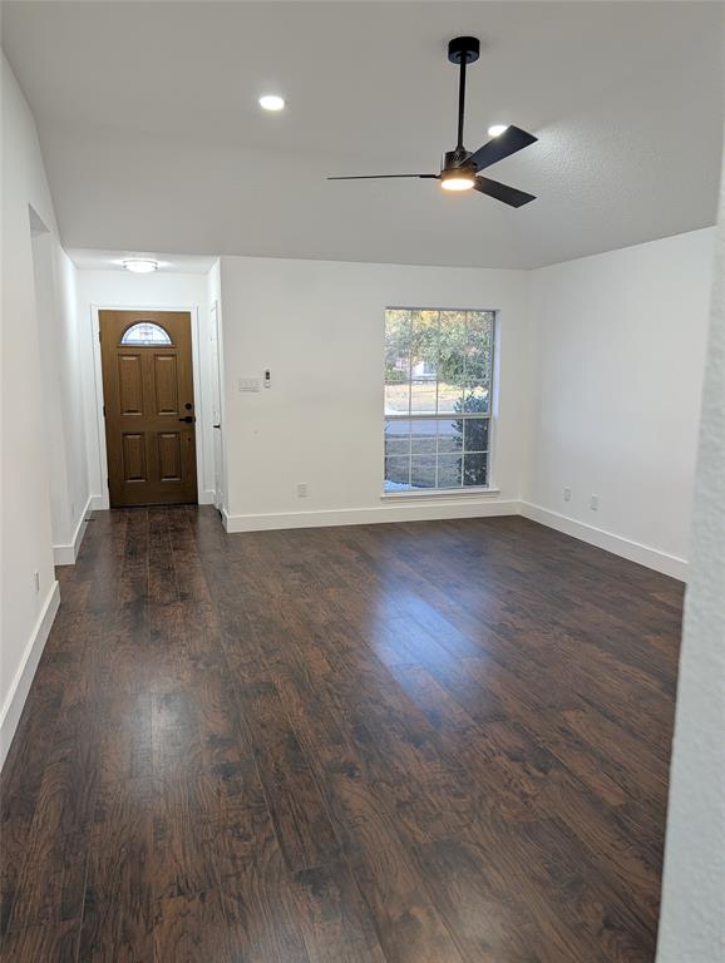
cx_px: 362
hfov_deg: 56.9
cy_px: 482
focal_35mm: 24
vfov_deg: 71.5
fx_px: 669
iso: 170
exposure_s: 1/120
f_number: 1.68
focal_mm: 6.9
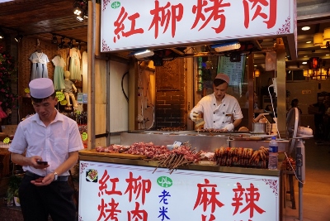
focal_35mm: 33
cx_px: 165
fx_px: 303
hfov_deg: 57.2
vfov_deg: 40.0
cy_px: 110
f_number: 4
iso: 1000
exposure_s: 1/2000
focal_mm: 22
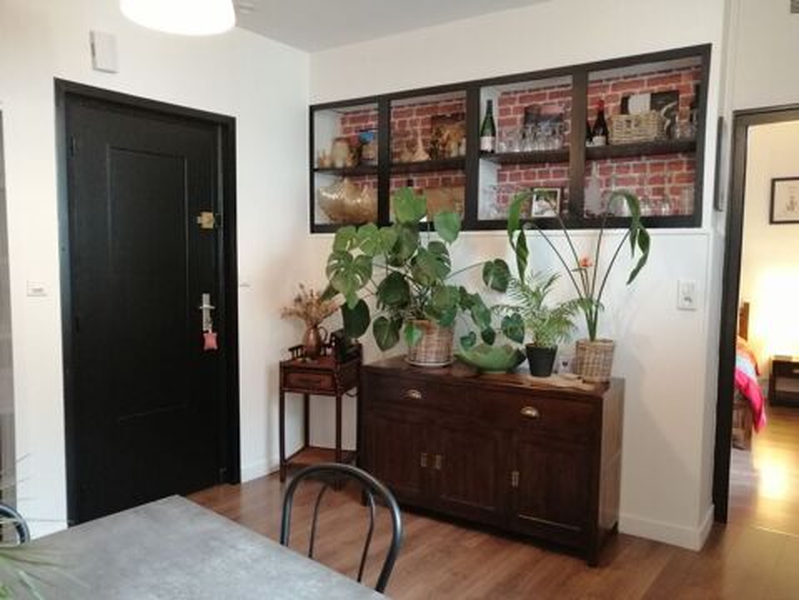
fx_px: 623
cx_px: 400
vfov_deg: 51.4
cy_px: 300
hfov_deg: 65.3
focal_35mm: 27
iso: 400
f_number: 1.8
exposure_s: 1/33.3
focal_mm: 3.95
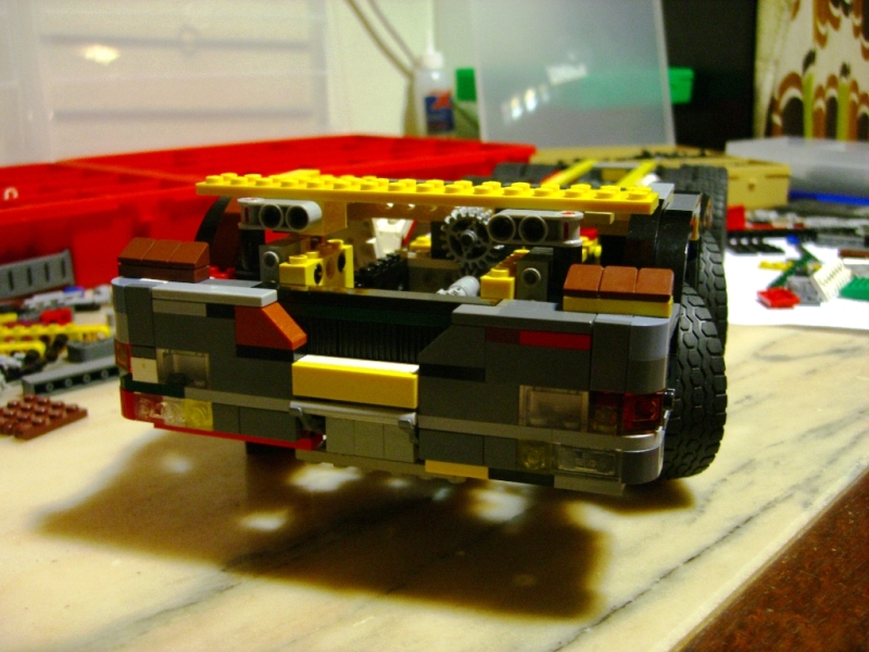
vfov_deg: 37.7
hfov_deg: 49.0
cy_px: 326
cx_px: 434
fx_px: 954
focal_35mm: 38
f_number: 2.8
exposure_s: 1/8
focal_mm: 7.9
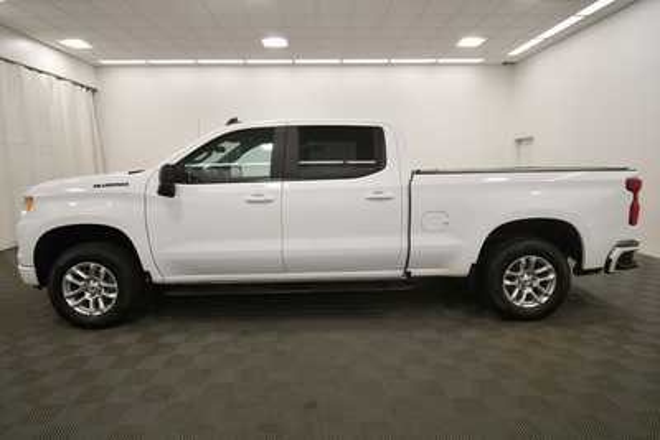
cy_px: 220
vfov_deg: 64.6
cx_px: 330
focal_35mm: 19
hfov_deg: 86.9
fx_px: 348
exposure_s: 1/250
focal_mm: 13
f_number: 5
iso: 640
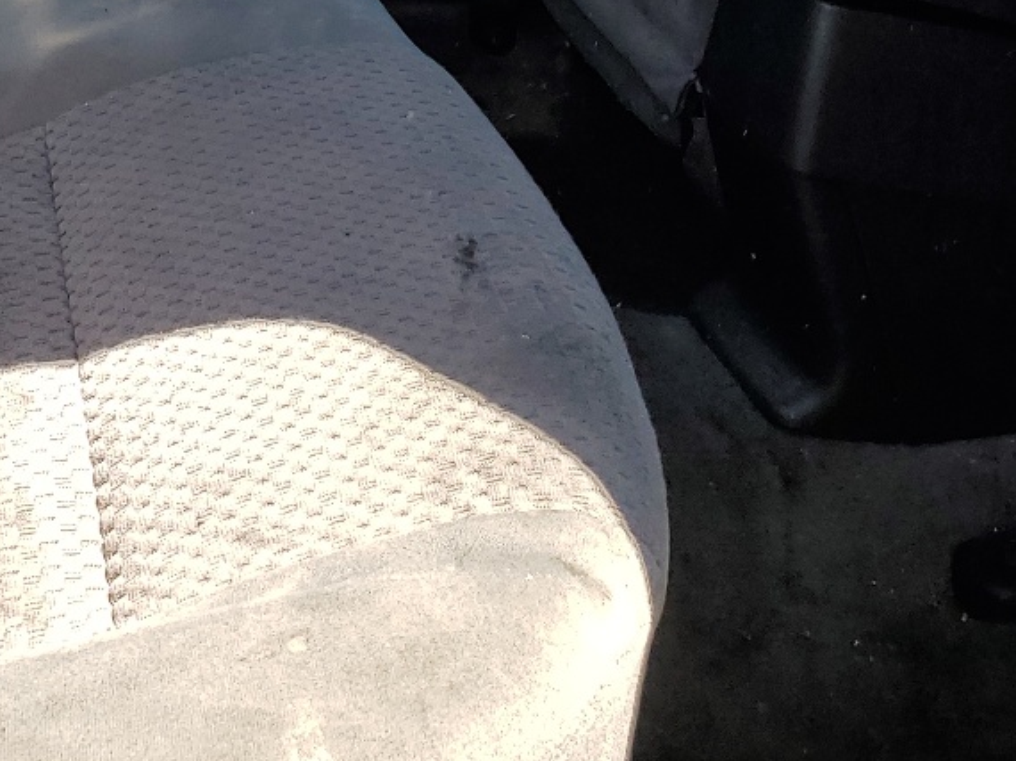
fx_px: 2142
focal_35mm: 73
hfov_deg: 26.1
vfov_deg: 18.7
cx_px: 178
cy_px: -235
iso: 50
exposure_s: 1/714
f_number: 1.5
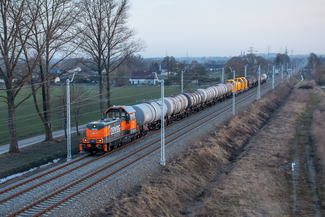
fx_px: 469
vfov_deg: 26.0
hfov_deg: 38.2
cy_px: 108
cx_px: 162
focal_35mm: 52
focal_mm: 35
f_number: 8
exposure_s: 1/400
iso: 800
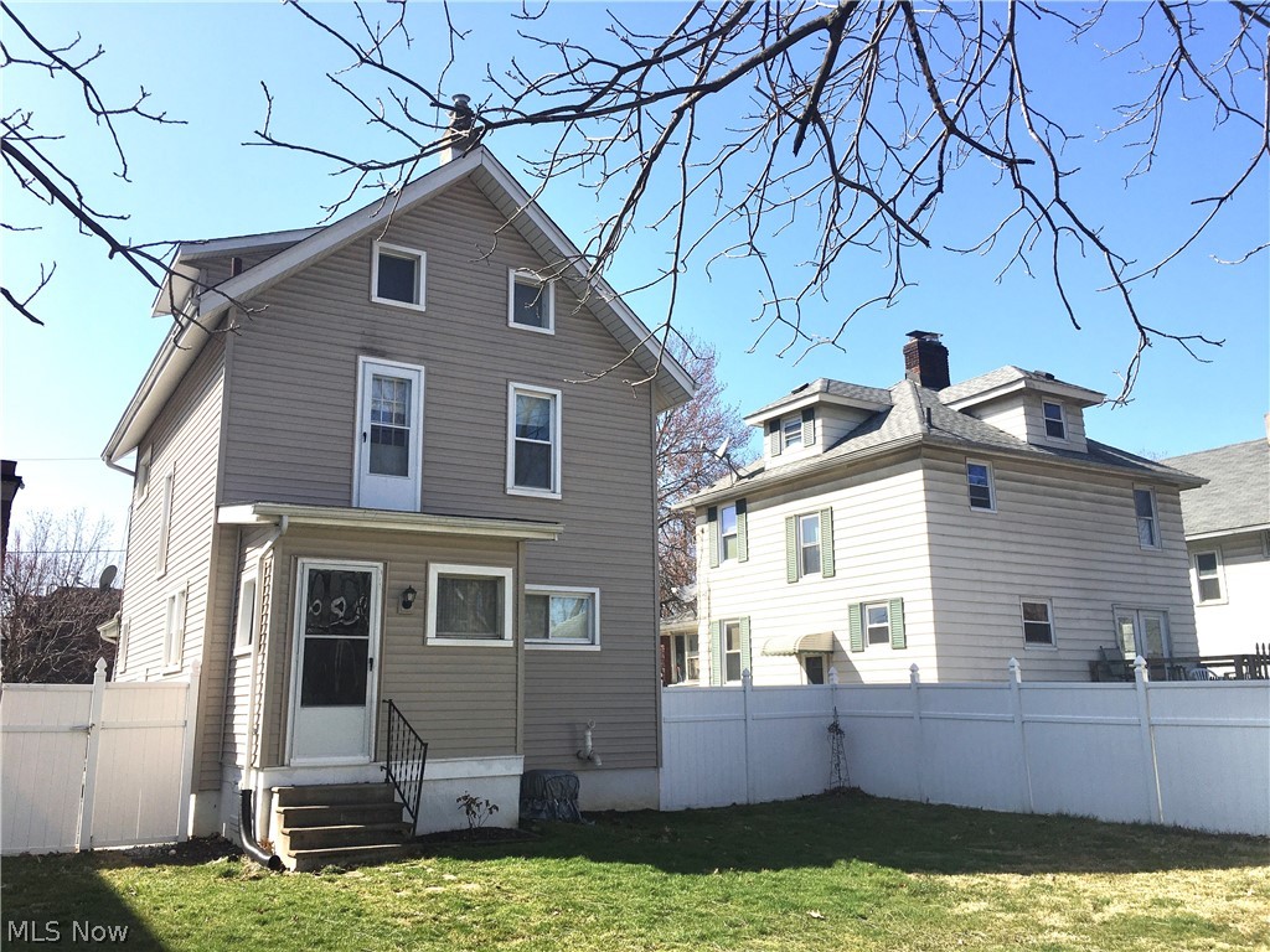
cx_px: 635
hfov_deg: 61.7
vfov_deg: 48.2
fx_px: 1064
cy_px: 476
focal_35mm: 29
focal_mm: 4.15
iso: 25
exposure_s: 1/1538
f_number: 2.2
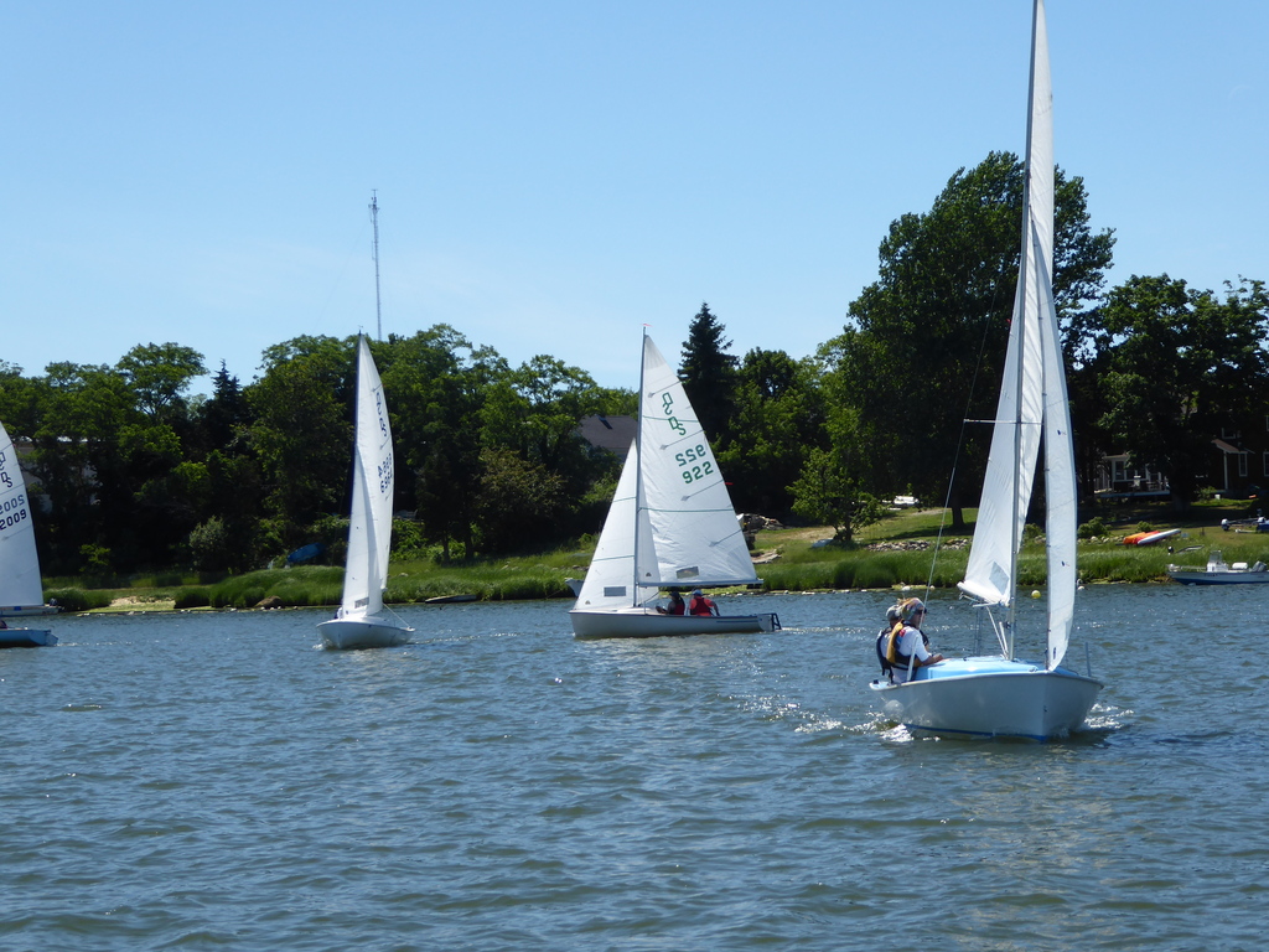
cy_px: 476
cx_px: 634
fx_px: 3116
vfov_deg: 17.4
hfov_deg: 23.0
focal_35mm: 85
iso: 80
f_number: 4.7
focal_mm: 14.1
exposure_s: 1/500
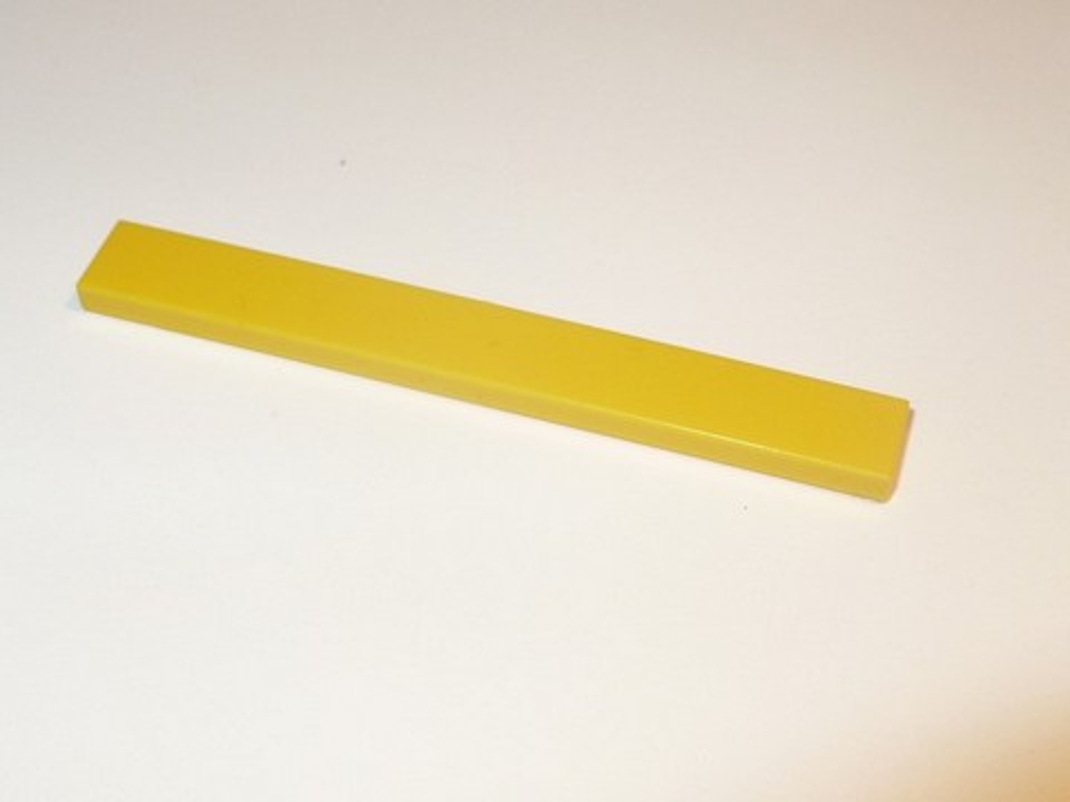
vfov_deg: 26.6
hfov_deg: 34.9
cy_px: 401
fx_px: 1700
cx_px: 535
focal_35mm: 55
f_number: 2.8
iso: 100
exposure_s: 1/100
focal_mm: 6.1
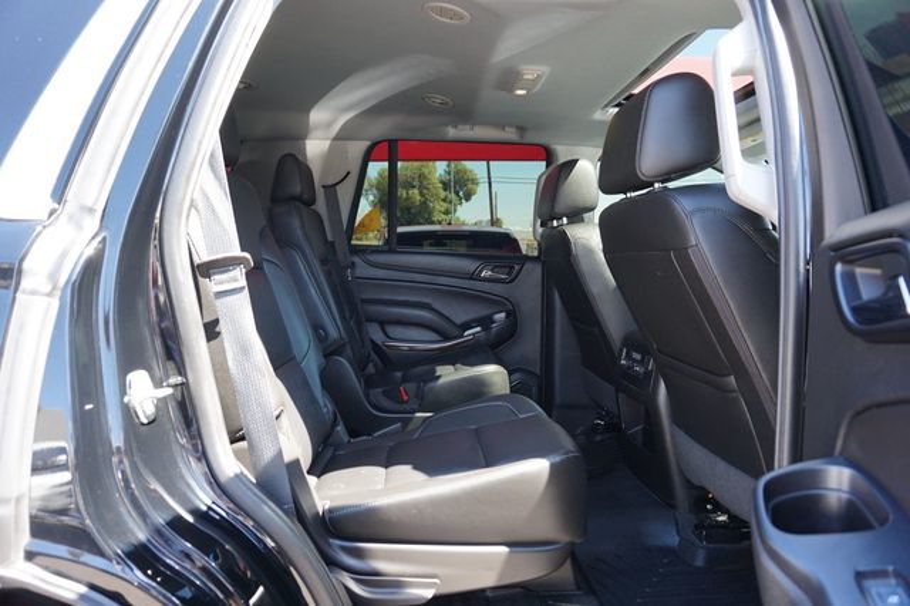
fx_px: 606
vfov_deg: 53.1
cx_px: 455
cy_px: 303
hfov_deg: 73.8
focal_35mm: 24
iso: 200
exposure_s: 1/60
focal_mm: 16
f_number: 4
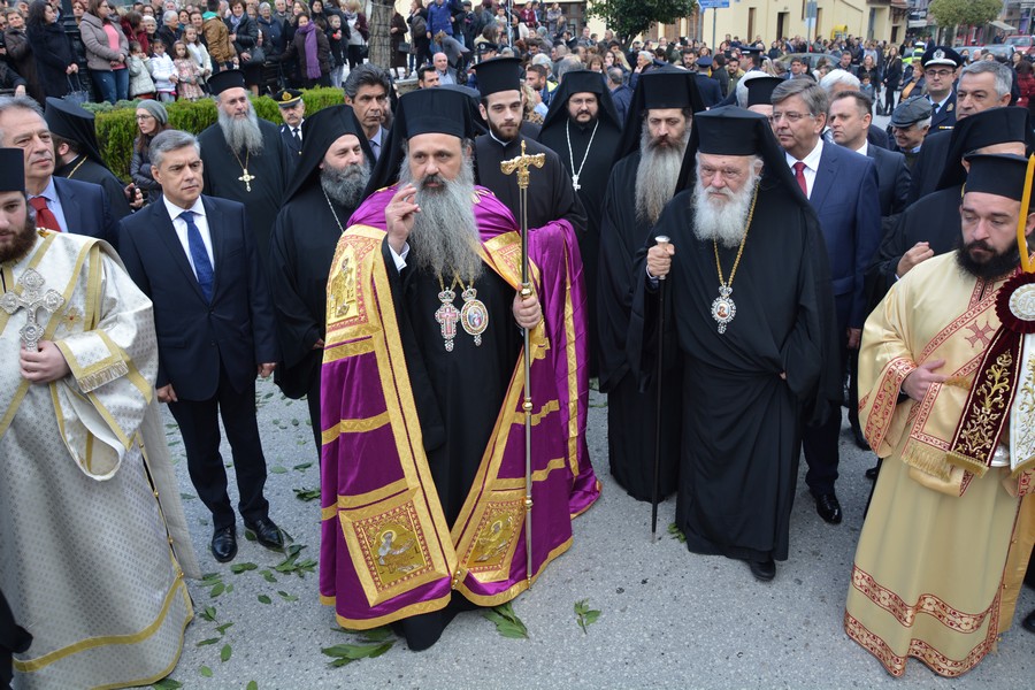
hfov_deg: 67.4
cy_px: 345
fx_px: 776
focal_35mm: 27
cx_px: 518
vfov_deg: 47.9
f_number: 5.6
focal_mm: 18
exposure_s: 1/125
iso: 250
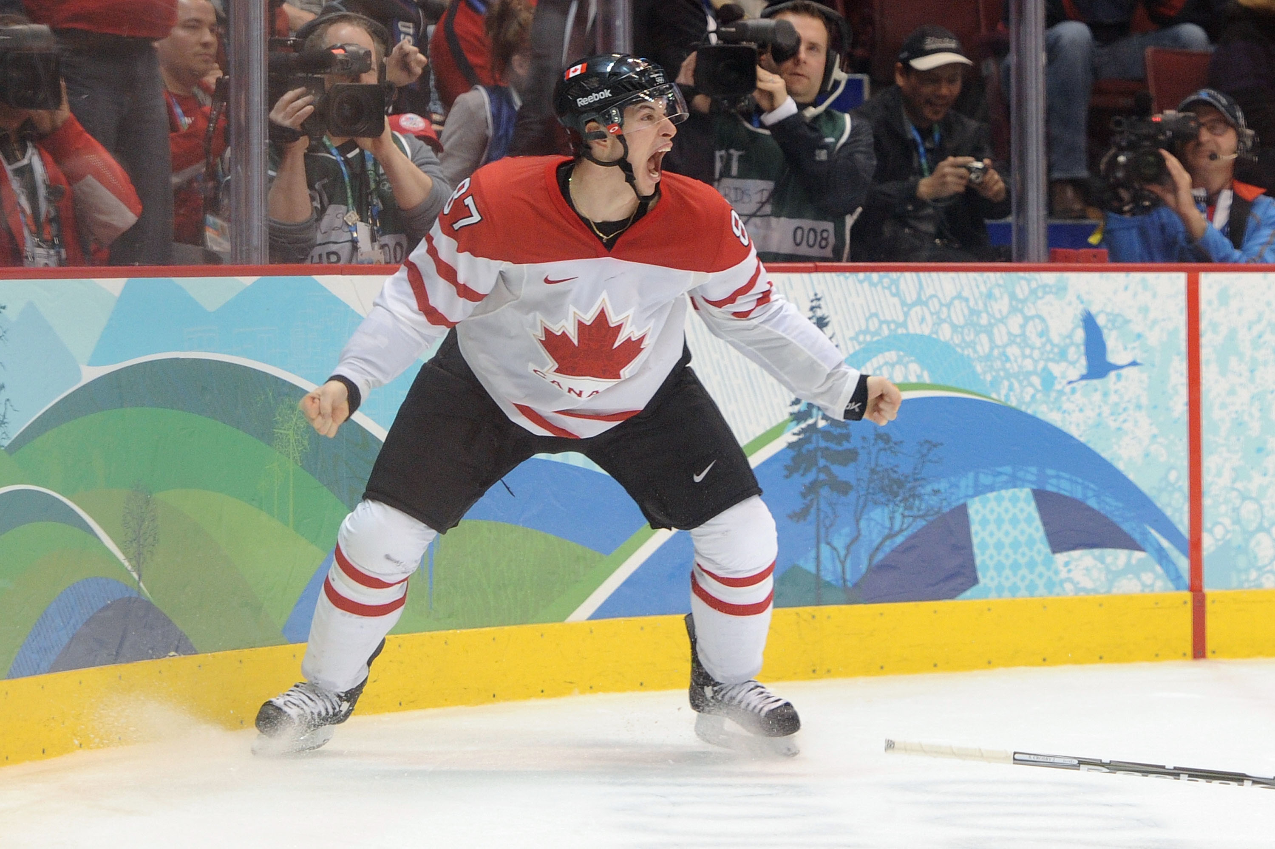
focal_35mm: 116
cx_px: 638
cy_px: 424
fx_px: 4107
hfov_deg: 17.6
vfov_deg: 11.8
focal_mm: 116
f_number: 4
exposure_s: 1/1000
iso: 2000
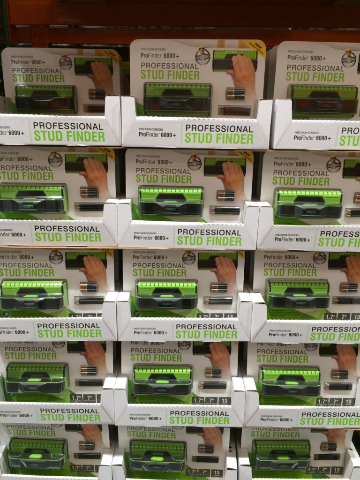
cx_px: 180
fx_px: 402
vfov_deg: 61.7
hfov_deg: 48.2
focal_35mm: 29
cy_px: 240
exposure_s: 1/33
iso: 125
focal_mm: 4.15
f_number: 2.2
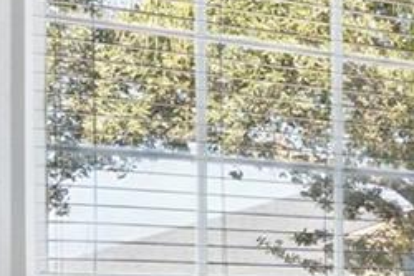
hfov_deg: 10.7
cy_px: 329
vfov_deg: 13.2
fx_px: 1164
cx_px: 1317
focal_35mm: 101
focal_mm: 15.8
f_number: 10
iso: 800
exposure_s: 1/80
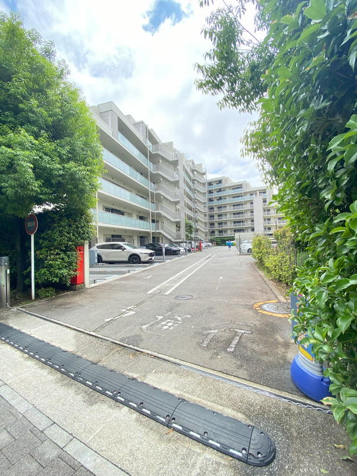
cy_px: 238
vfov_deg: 106.2
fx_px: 179
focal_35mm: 13
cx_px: 178
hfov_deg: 89.9
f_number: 2.4
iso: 20
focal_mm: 1.54
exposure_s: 1/381
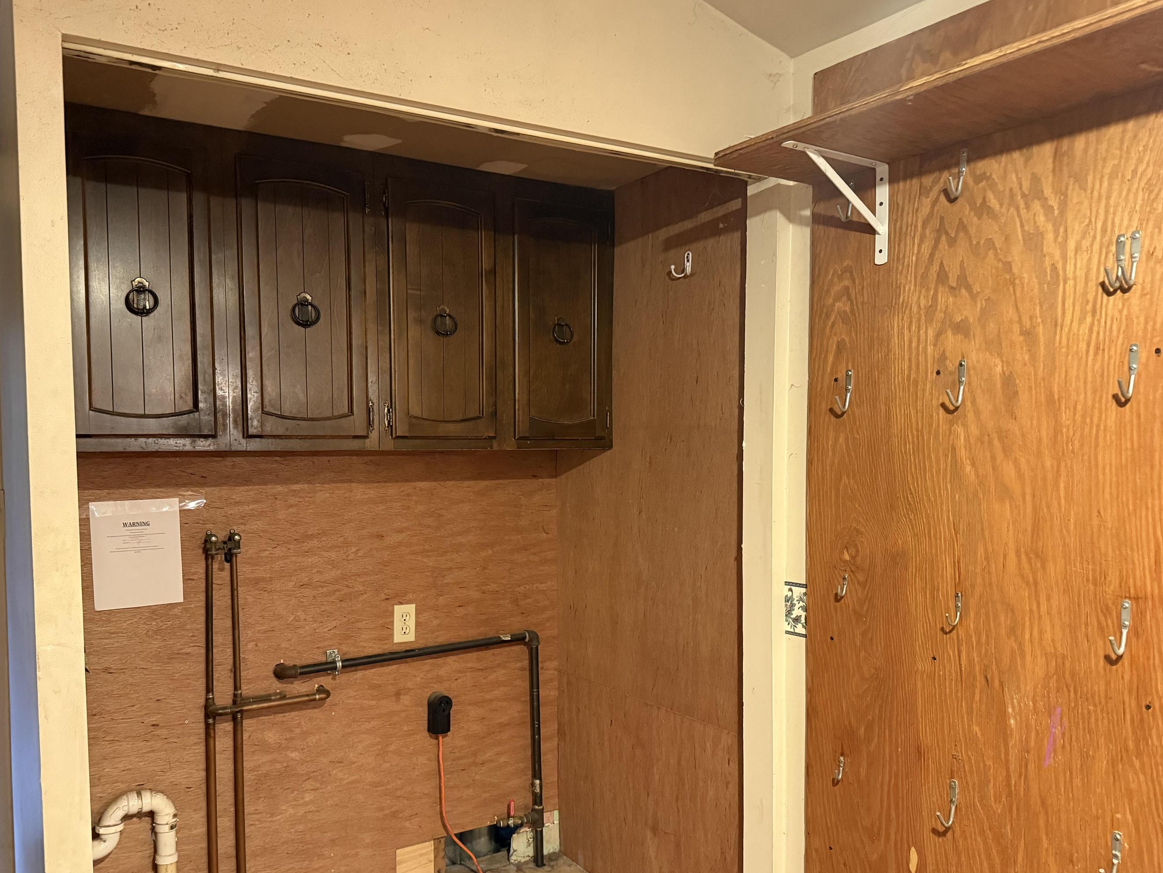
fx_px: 941
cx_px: 528
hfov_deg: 63.3
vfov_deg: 49.6
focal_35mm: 28
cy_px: 494
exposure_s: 1/40
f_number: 1.78
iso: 800
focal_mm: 6.76
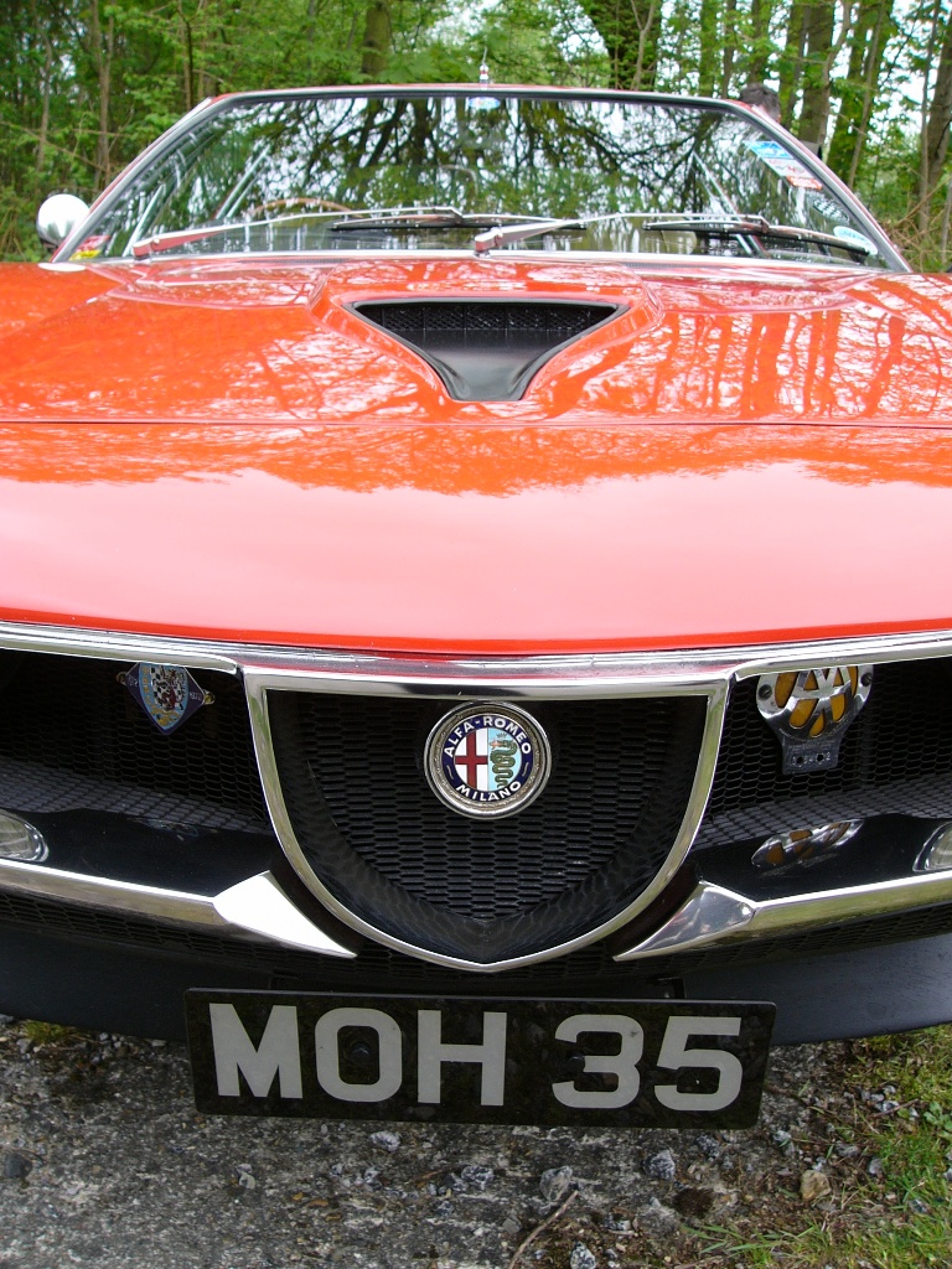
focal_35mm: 36
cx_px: 476
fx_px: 1320
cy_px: 634
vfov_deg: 51.4
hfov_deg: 39.7
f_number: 2.8
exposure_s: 1/100
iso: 50
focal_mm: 6
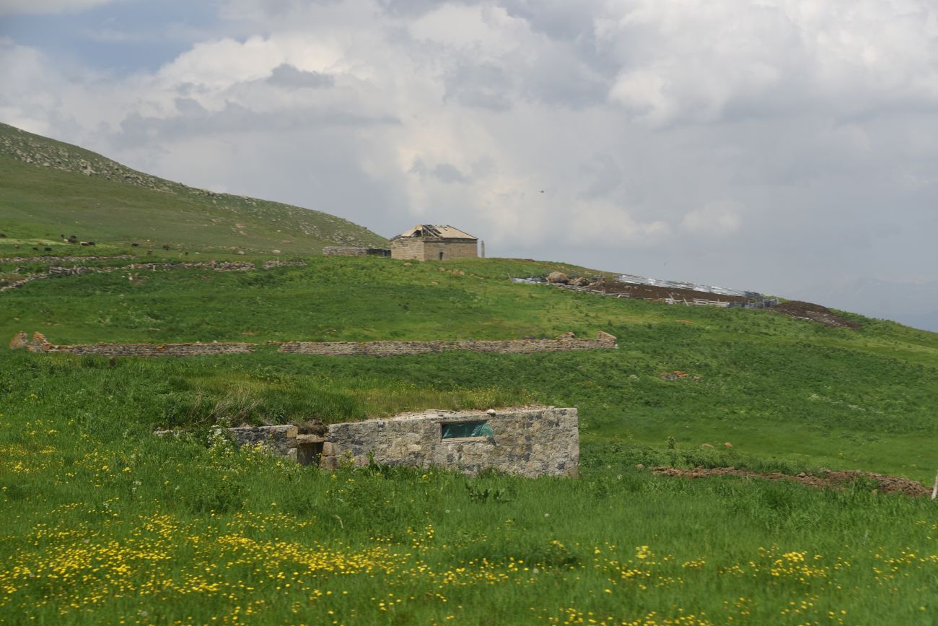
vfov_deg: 24.2
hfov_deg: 35.6
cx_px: 469
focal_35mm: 56
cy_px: 313
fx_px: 1459
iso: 100
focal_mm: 56
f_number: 5.6
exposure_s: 1/160
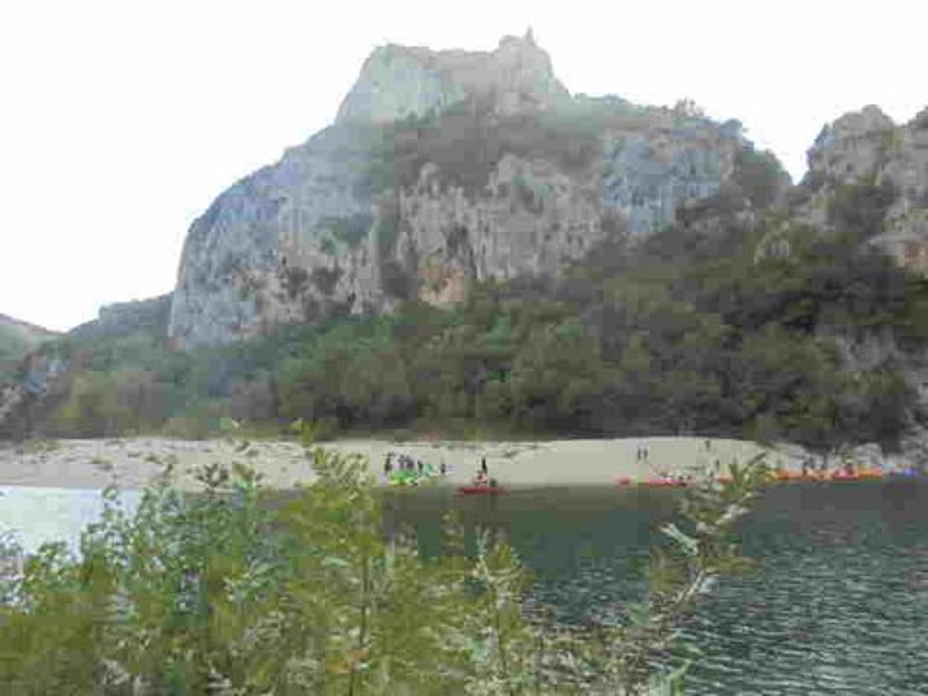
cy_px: 348
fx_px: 697
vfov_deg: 53.1
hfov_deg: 67.3
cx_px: 464
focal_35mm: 26
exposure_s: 1/250
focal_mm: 4.6
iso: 100
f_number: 3.5
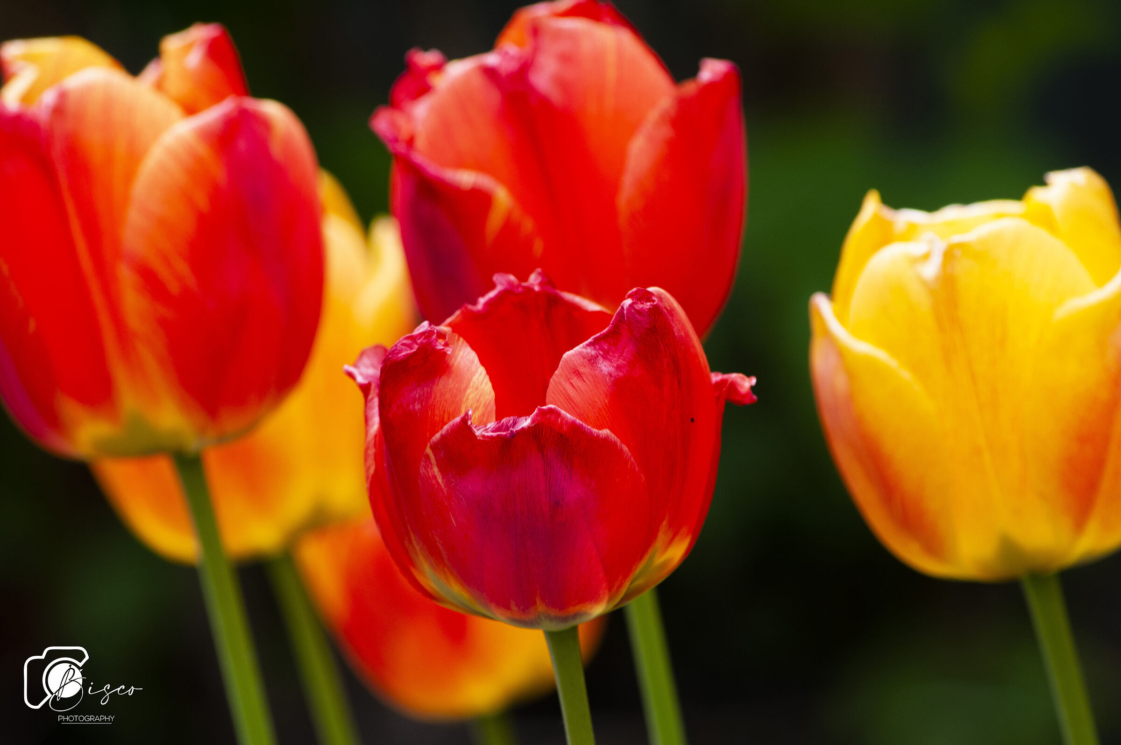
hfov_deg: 5.7
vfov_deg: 3.8
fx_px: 11196
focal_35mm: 360
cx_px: 560
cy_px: 372
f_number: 8
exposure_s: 1/125
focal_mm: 240
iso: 200
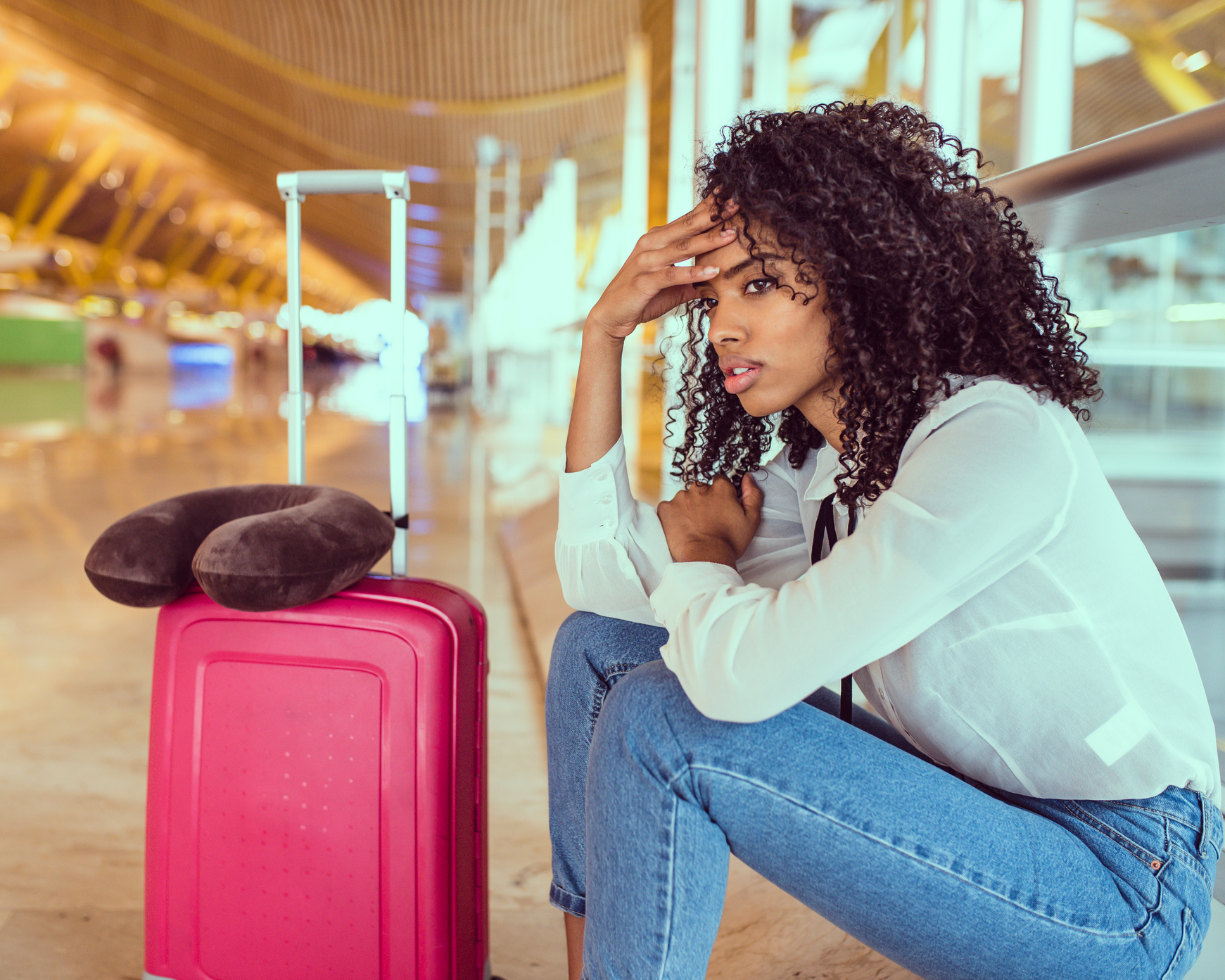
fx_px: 1450
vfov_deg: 37.3
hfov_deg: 45.8
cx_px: 565
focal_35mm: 40
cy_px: 489
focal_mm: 35
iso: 500
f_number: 2.5
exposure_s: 1/160
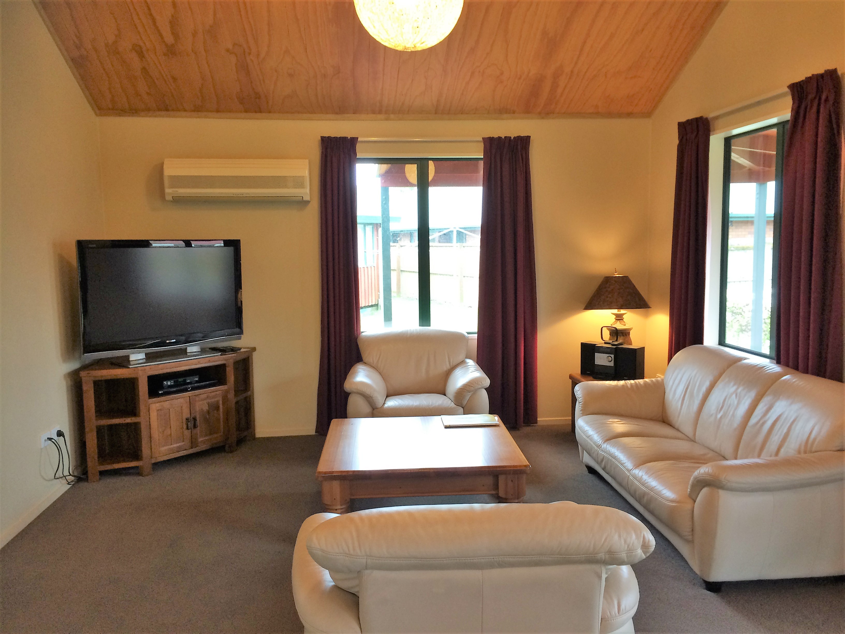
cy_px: 317
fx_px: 708
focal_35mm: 29
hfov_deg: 61.7
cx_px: 422
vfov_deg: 48.2
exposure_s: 1/33
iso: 125
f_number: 2.2
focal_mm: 4.15
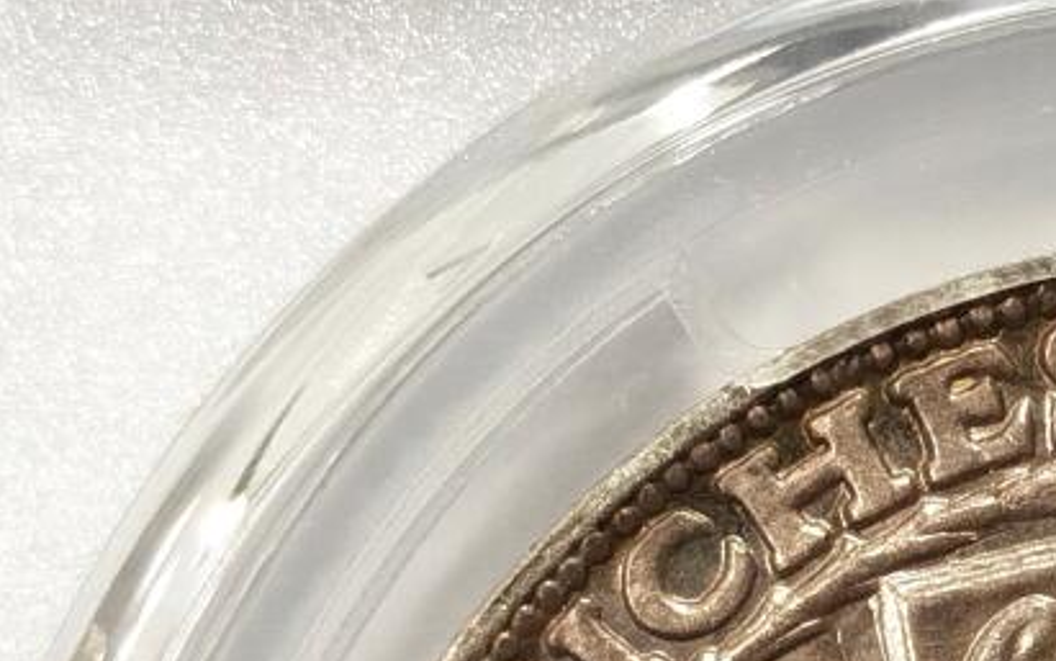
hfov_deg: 8.2
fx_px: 7253
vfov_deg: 5.2
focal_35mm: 252
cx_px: 1256
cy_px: 602
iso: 125
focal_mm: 5.56
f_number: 16
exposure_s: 1/100
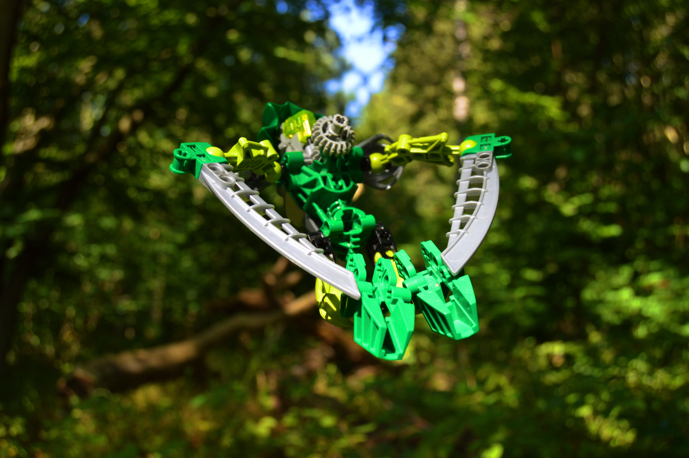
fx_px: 746
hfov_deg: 49.6
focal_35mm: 39
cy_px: 229
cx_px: 344
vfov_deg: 34.1
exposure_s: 1/125
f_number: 5.6
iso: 160
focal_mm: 26
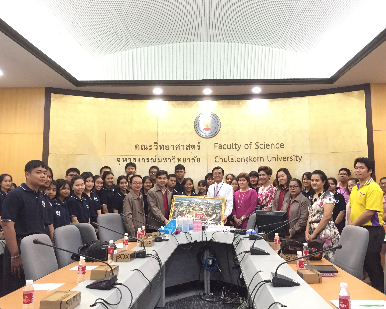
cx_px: 204
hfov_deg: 57.1
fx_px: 354
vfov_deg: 47.1
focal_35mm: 31
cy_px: 151
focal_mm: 4.15
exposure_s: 1/25
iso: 250
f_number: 2.2
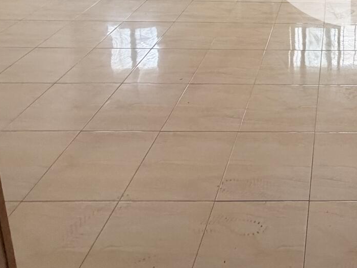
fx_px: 413
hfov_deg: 40.9
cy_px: -87
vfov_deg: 28.8
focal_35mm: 40
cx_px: 356
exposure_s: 1/92
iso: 320
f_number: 2.2
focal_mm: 2.22
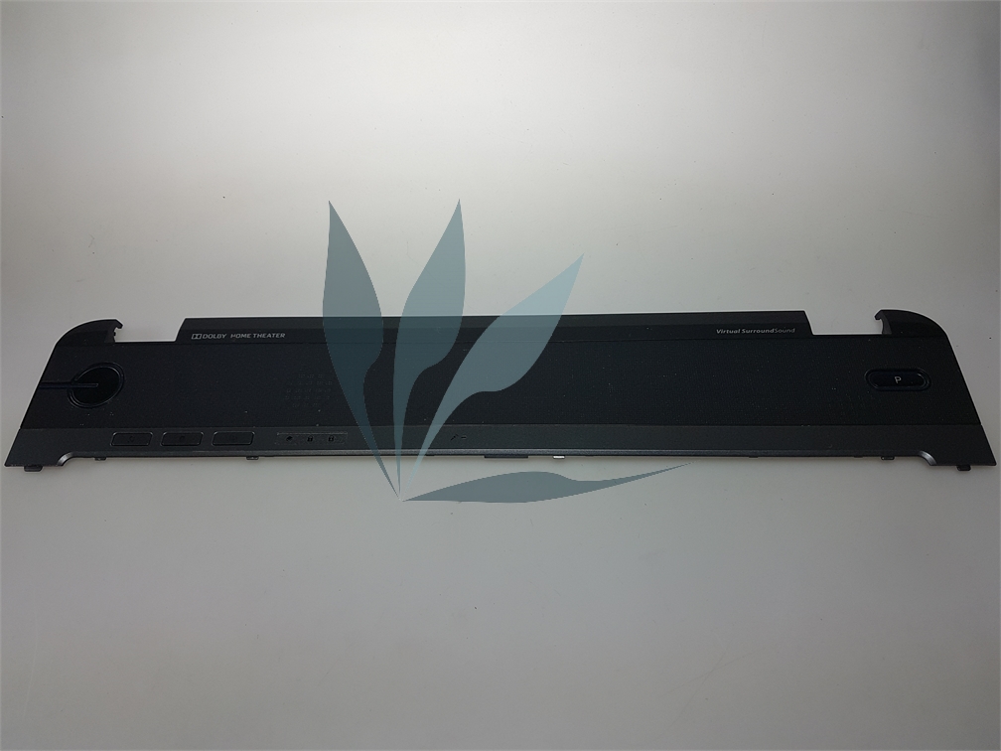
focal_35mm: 26
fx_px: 752
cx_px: 500
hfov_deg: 67.3
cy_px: 376
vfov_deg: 53.1
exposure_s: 1/150
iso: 40
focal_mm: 4.2
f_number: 1.7
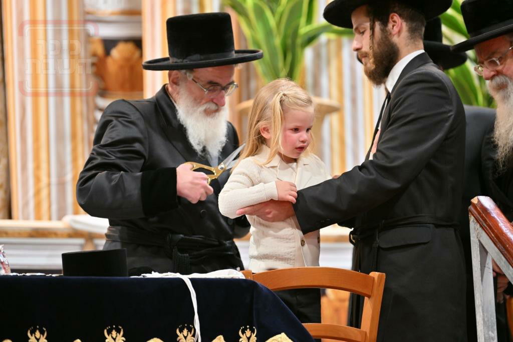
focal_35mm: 180
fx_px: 2565
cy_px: 171
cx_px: 256
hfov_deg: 11.4
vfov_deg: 7.6
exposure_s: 1/200
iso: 800
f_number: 2.8
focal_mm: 180
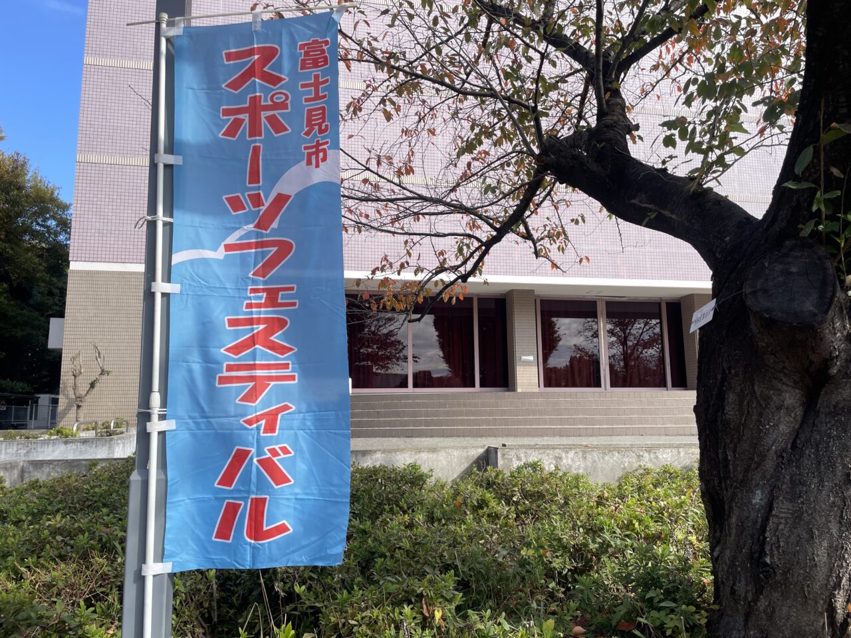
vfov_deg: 53.1
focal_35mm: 26
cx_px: 426
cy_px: 319
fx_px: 639
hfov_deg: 67.3
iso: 32
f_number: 1.6
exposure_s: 1/1667
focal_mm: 4.2
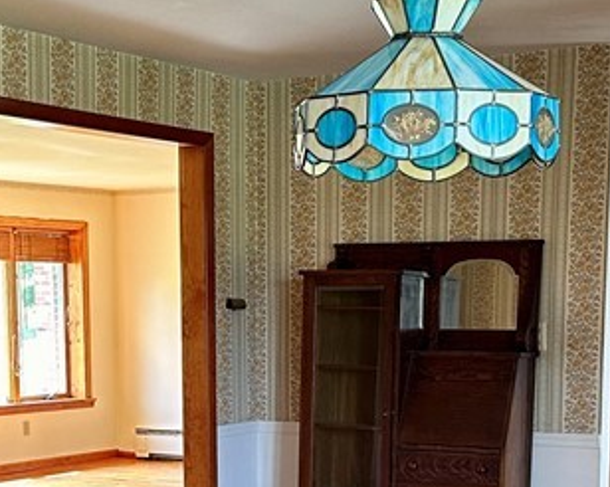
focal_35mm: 78
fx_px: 1407
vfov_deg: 19.1
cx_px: 261
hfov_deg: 24.4
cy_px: 487
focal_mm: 6.86
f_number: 1.78
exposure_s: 1/81
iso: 250
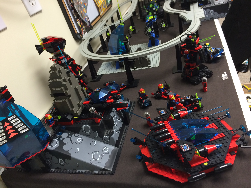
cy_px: 94
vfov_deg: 46.8
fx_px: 218
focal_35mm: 30
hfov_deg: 60.0
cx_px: 126
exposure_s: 1/30
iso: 125
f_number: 2.2
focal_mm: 4.12
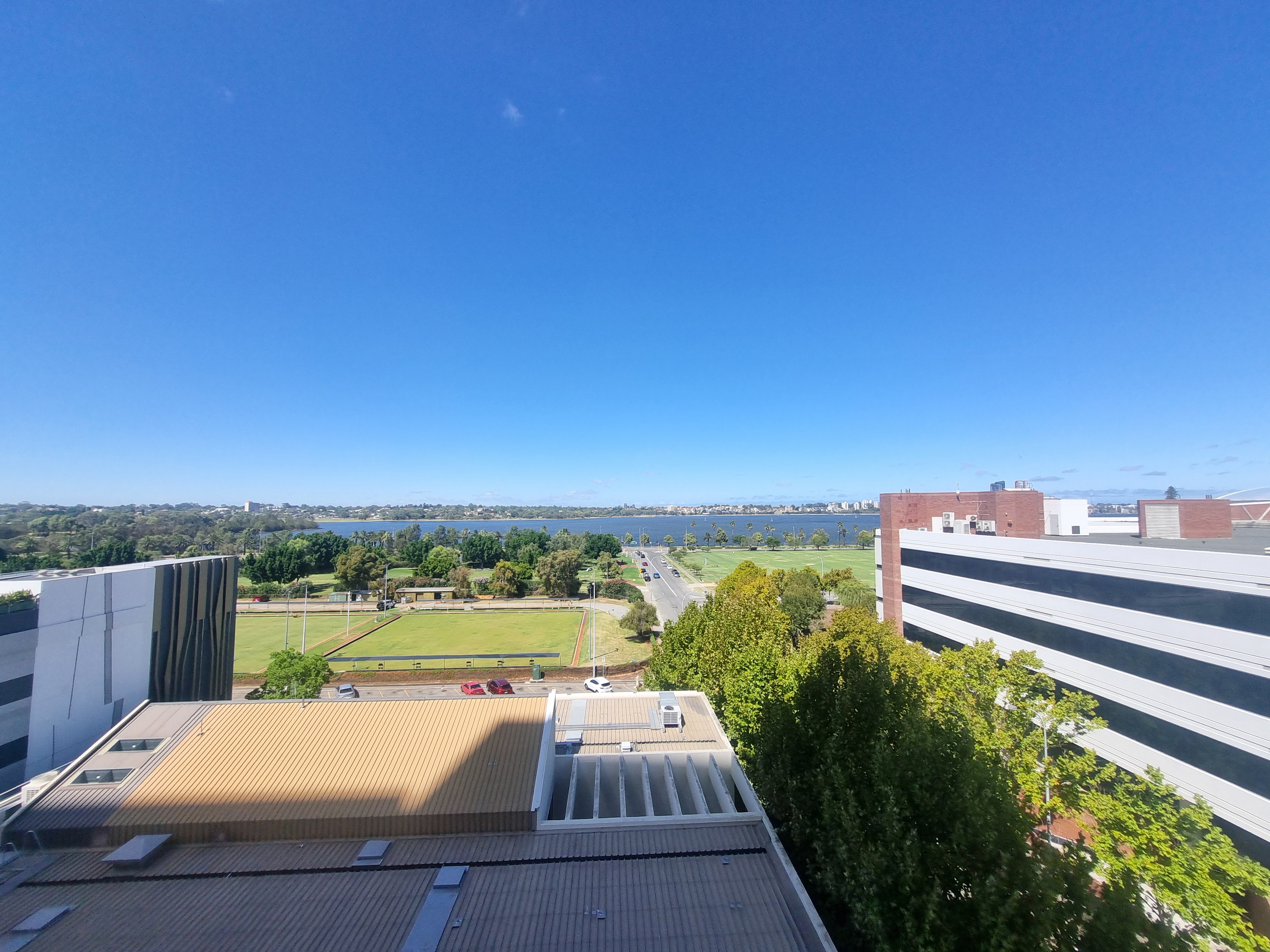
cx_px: 635
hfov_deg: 106.2
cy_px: 476
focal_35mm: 13
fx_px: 477
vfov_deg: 89.9
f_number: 2.2
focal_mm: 1.74
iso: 50
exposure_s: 1/1284
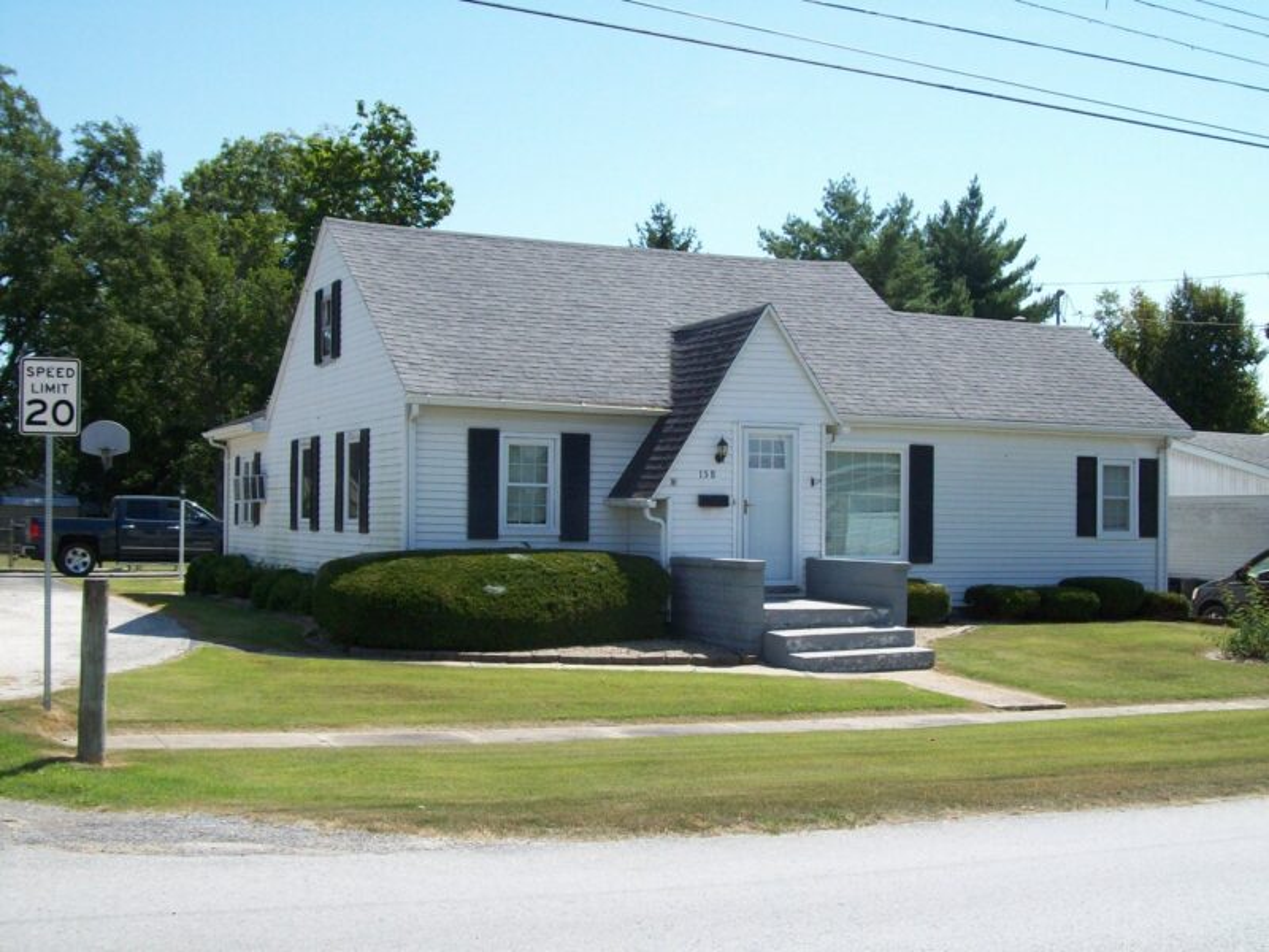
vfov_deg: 32.2
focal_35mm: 45
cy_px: 476
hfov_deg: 42.1
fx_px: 1650
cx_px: 634
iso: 80
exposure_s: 1/356
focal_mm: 7.6
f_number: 5.4
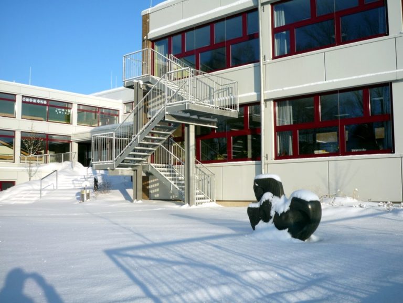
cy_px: 152
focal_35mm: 42
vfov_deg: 34.3
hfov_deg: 44.8
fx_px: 489
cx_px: 202
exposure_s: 1/640
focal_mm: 7.3
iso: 100
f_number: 4.1
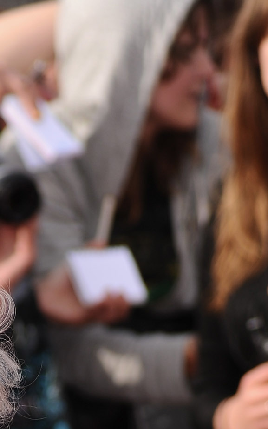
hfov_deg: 2.0
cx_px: -131
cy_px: 673
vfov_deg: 3.2
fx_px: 7735
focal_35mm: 662
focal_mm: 200
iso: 200
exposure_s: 1/250
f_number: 7.1
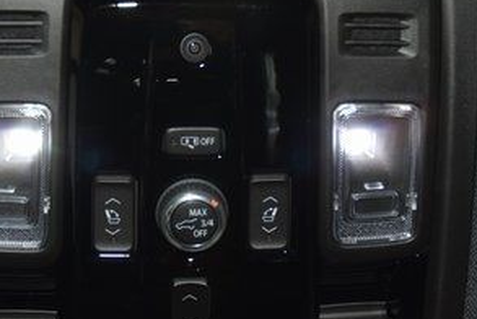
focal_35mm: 72
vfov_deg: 18.9
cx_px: 195
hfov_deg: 28.0
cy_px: 196
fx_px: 955
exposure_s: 1/60
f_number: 3.5
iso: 720
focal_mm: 22
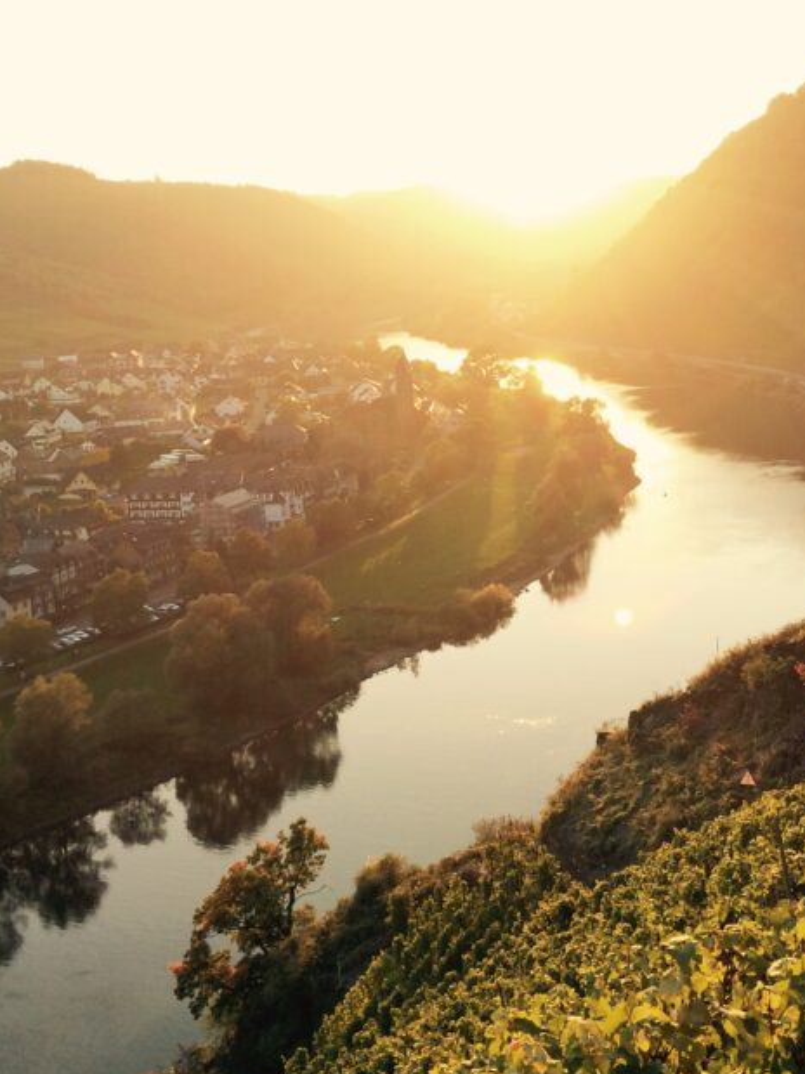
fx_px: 1489
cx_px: 581
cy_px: 356
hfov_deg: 29.9
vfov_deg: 39.2
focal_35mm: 48
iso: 32
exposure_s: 1/311
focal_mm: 4.15
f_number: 2.2
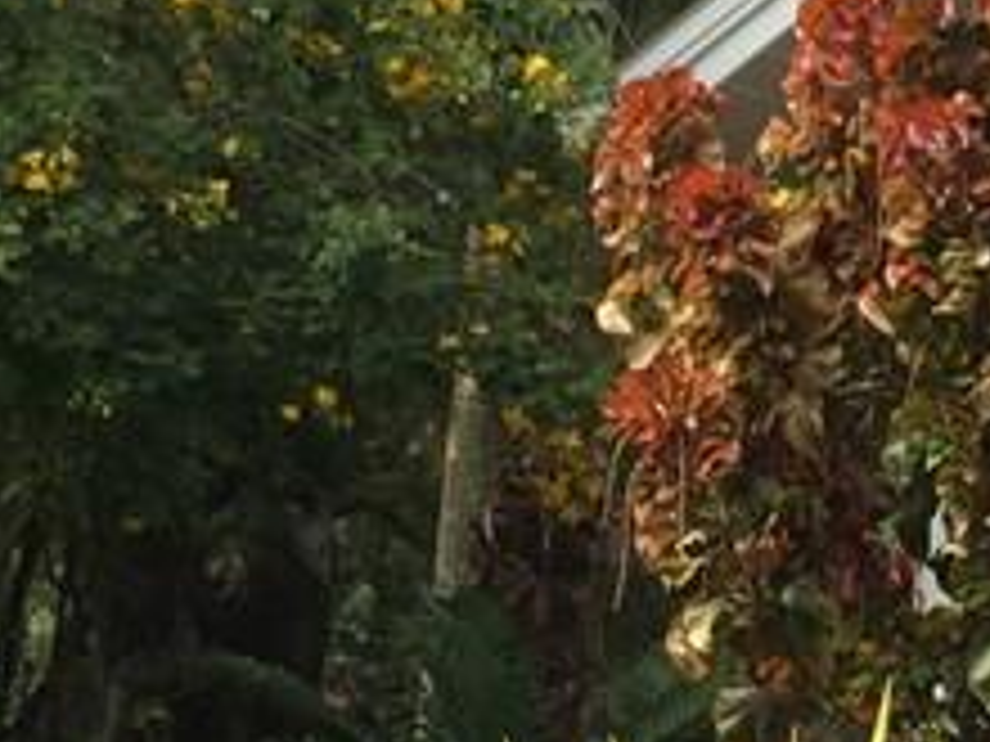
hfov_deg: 14.4
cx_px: 1004
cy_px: 513
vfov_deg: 11.0
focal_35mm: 135
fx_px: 3861
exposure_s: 1/746
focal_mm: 4.15
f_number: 2.2
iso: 32
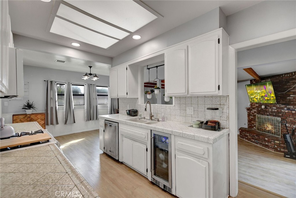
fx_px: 123
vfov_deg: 77.3
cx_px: 148
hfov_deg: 100.4
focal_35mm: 15
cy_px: 99
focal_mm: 10
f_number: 5.6
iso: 400
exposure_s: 1/125
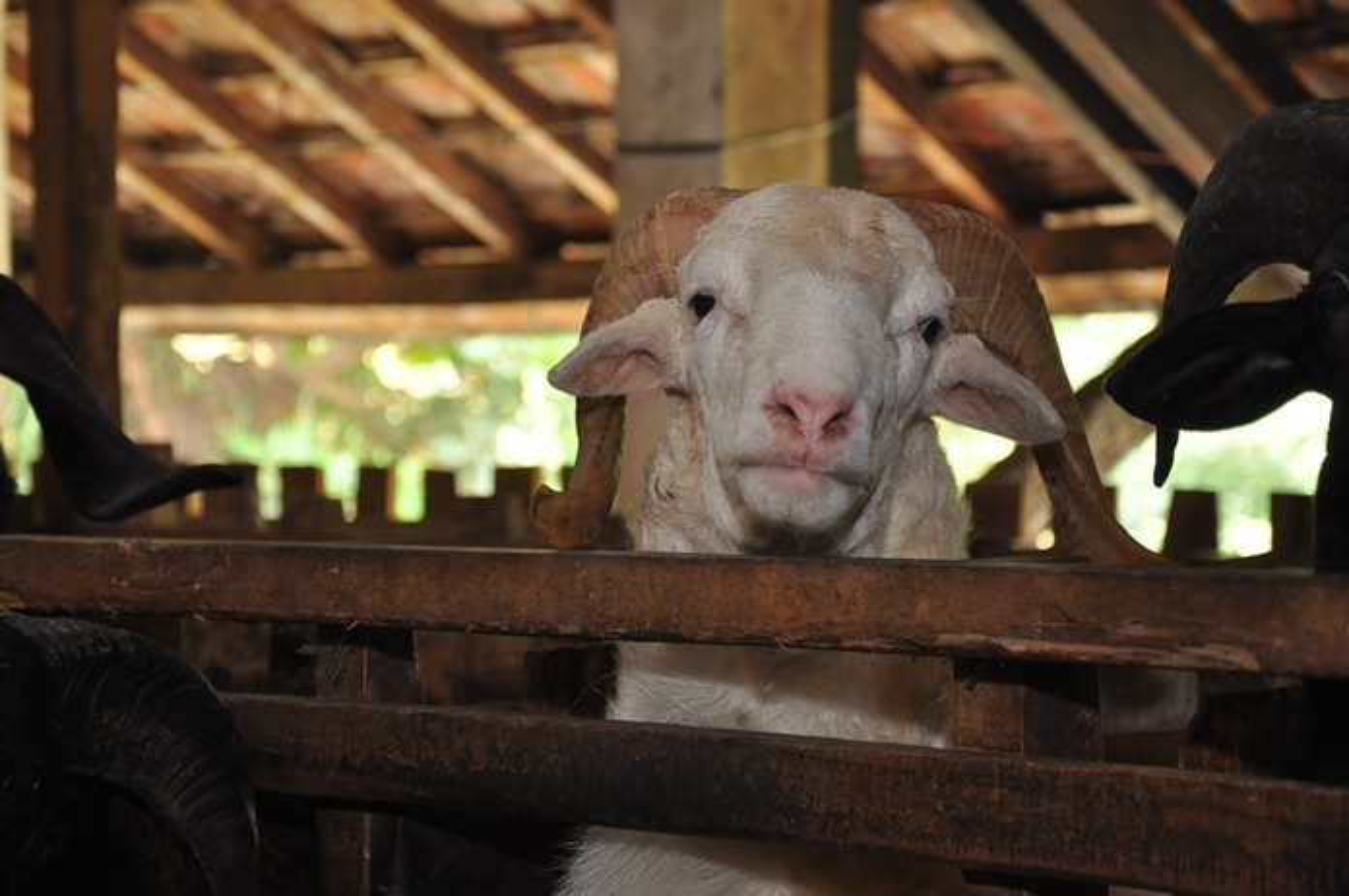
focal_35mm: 99
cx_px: 674
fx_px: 3705
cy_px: 448
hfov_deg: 20.6
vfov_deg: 13.8
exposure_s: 1/60
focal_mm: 66
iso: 800
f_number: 5.3
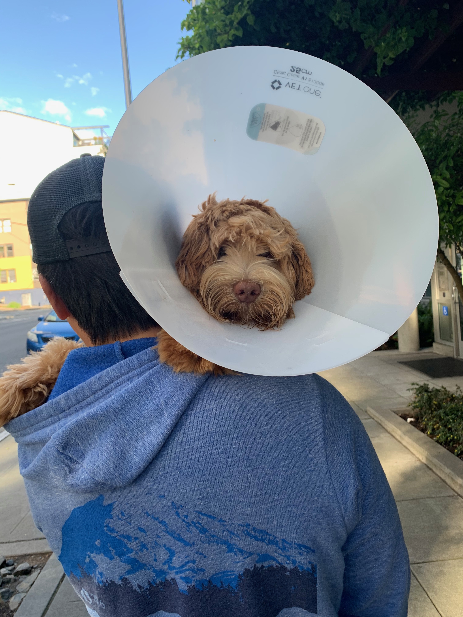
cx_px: 232
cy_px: 308
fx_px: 464
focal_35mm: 26
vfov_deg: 67.3
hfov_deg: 53.1
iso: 25
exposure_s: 1/129
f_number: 1.8
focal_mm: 4.25
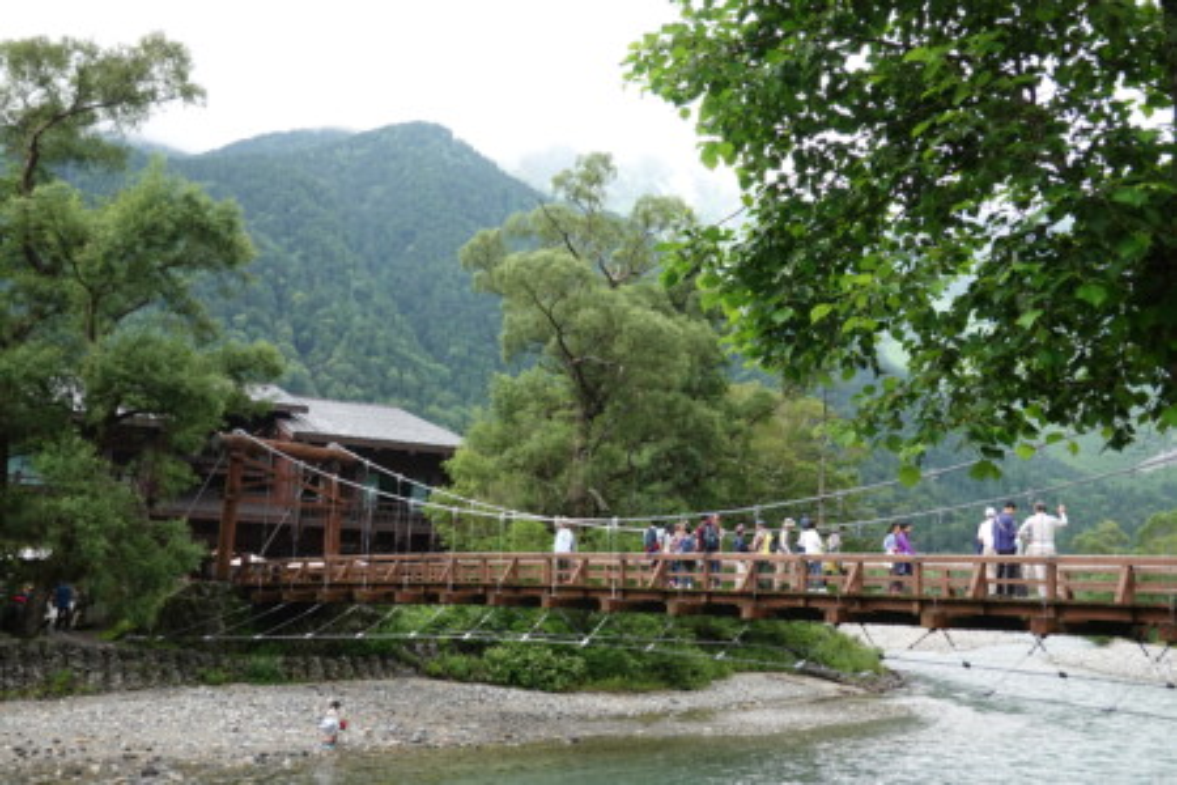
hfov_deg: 51.9
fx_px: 1210
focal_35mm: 37
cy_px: 392
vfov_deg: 35.9
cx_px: 588
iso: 125
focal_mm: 13.56
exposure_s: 1/160
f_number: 3.5
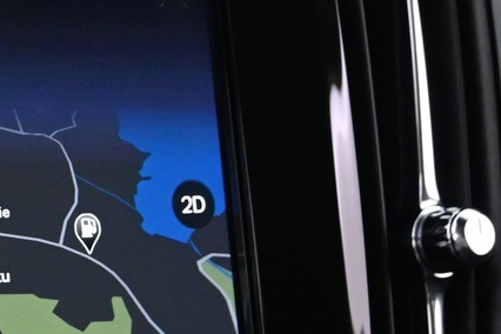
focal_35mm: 114
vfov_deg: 11.9
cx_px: -135
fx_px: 1586
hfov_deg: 17.0
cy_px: 295
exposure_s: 1/30
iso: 2500
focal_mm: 20
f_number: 3.8
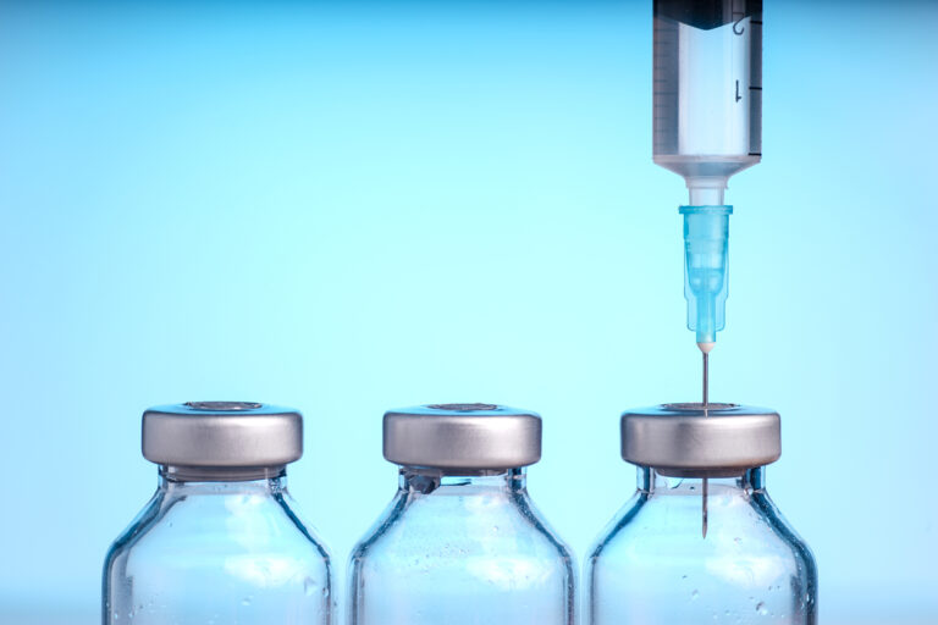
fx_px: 2345
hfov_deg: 22.6
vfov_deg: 15.2
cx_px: 469
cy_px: 312
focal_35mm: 90
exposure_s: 1/200
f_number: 10
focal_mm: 90
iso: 50
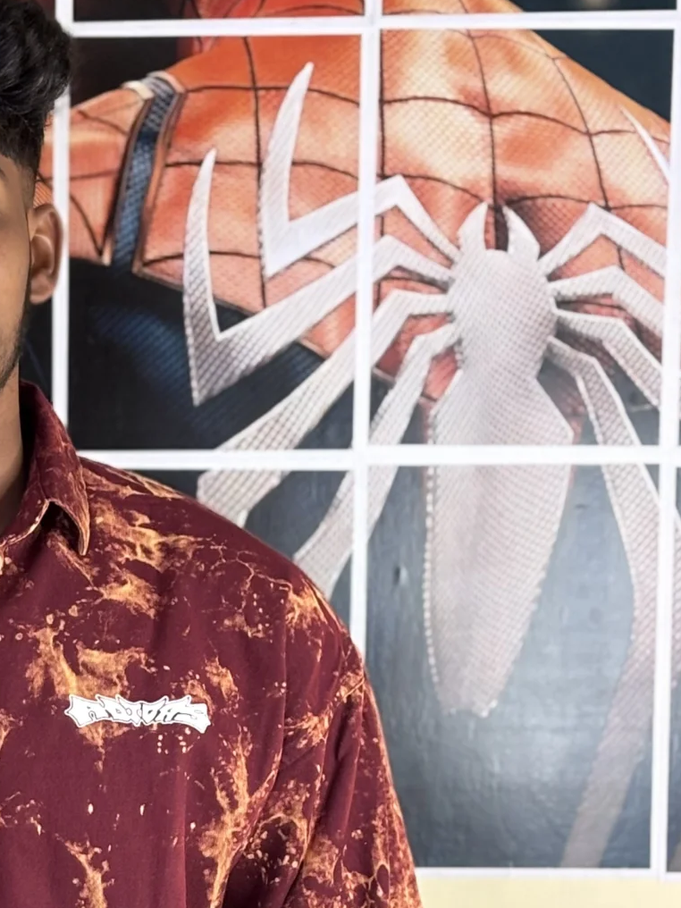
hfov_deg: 11.1
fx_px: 3436
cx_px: -142
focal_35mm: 131
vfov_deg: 14.9
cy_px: 841
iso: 125
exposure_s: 1/33
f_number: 1.6
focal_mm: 5.96
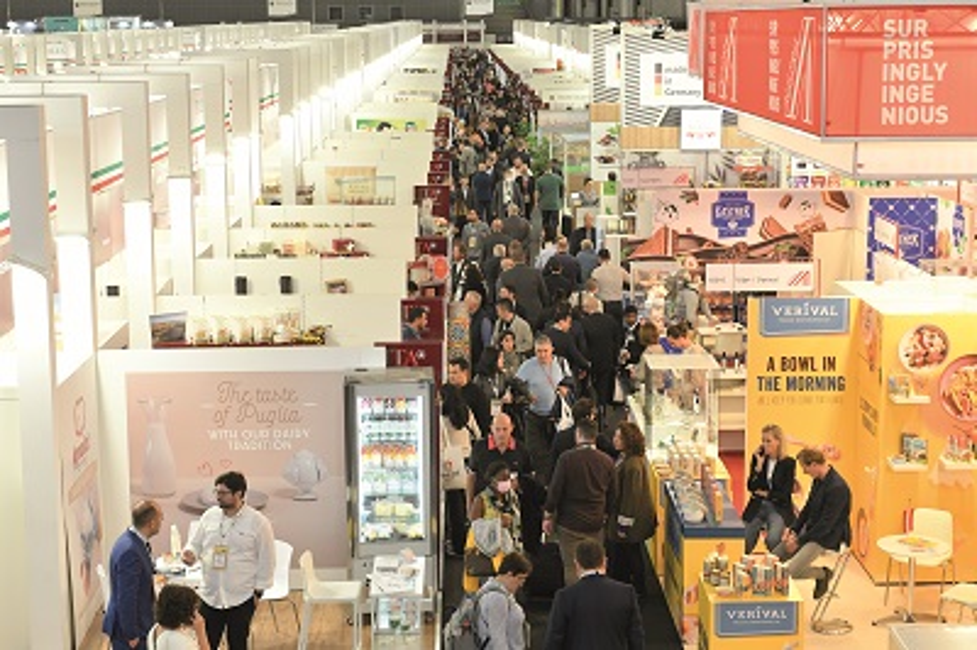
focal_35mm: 70
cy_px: 325
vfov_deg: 19.4
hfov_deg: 28.9
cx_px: 488
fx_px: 1898
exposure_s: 1/125
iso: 2500
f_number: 7.1
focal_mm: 70
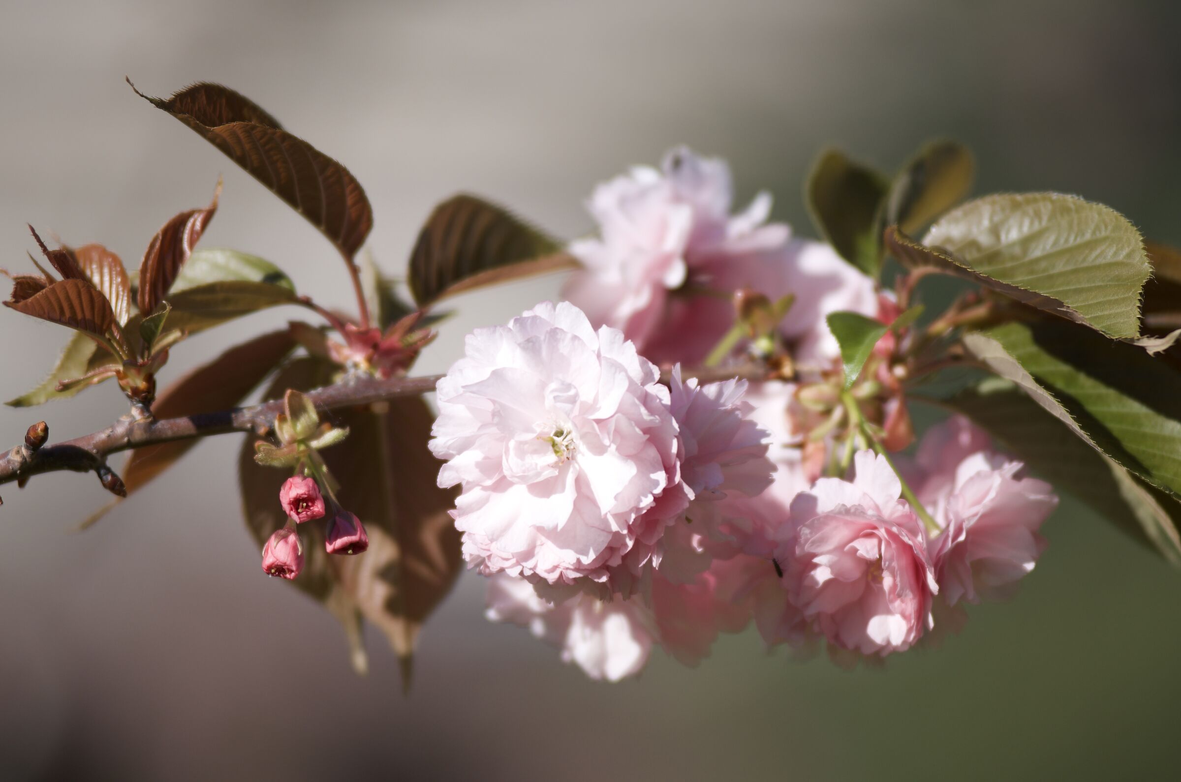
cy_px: 391
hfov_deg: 8.9
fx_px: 7612
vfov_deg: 5.9
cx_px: 590
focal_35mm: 232
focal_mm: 155
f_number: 2.8
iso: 100
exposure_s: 1/1600
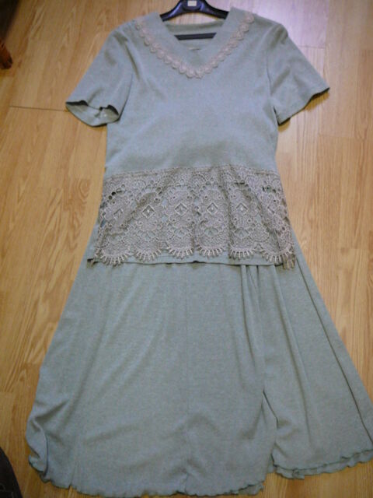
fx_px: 503
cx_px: 186
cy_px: 249
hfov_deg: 40.7
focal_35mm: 35
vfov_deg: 52.6
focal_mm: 5.2
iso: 200
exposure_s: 1/8
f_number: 2.8
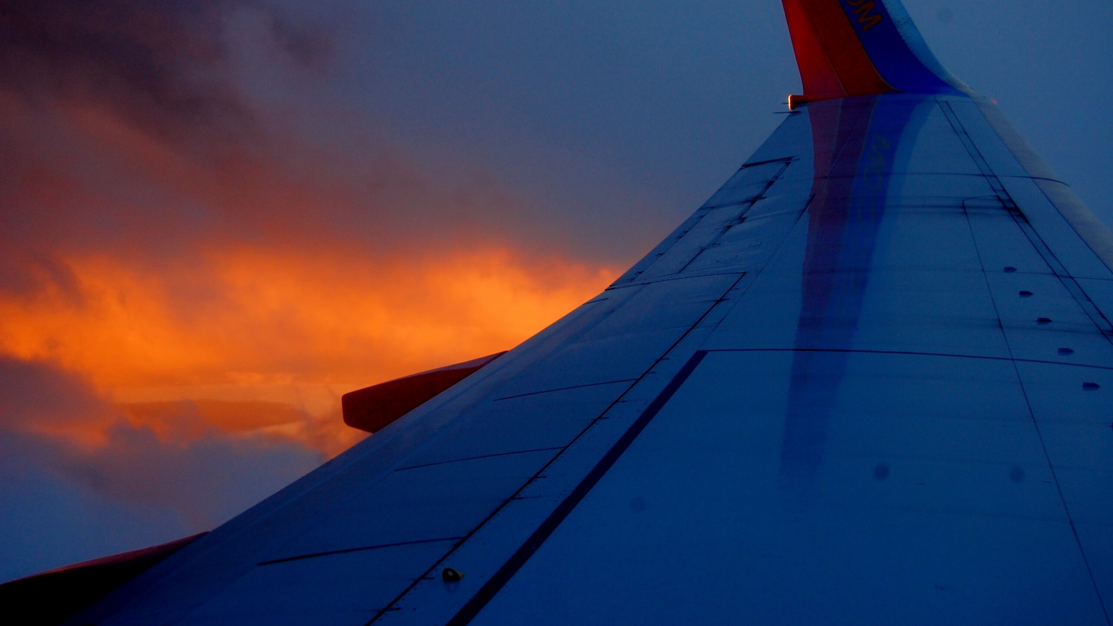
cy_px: 280
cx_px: 556
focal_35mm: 66
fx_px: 1948
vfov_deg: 18.3
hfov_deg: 31.9
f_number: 5.3
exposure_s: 1/60
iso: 200
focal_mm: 42
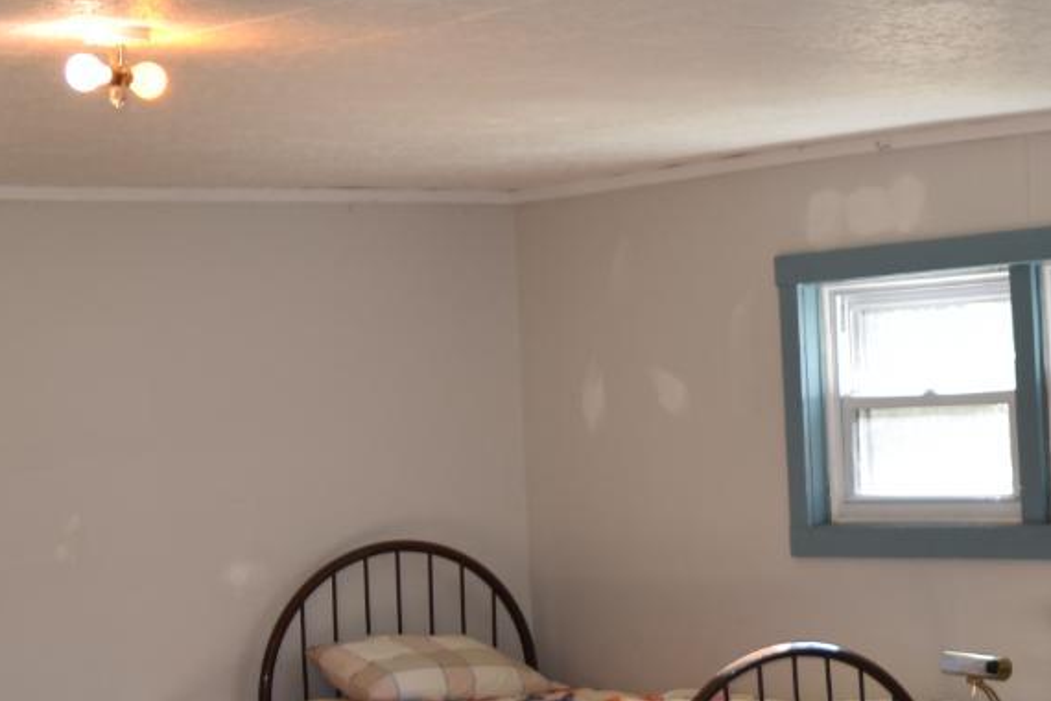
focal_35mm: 97
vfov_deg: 14.0
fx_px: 2832
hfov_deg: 19.8
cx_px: 1263
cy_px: 545
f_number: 3.5
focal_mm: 18
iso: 100
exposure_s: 1/30
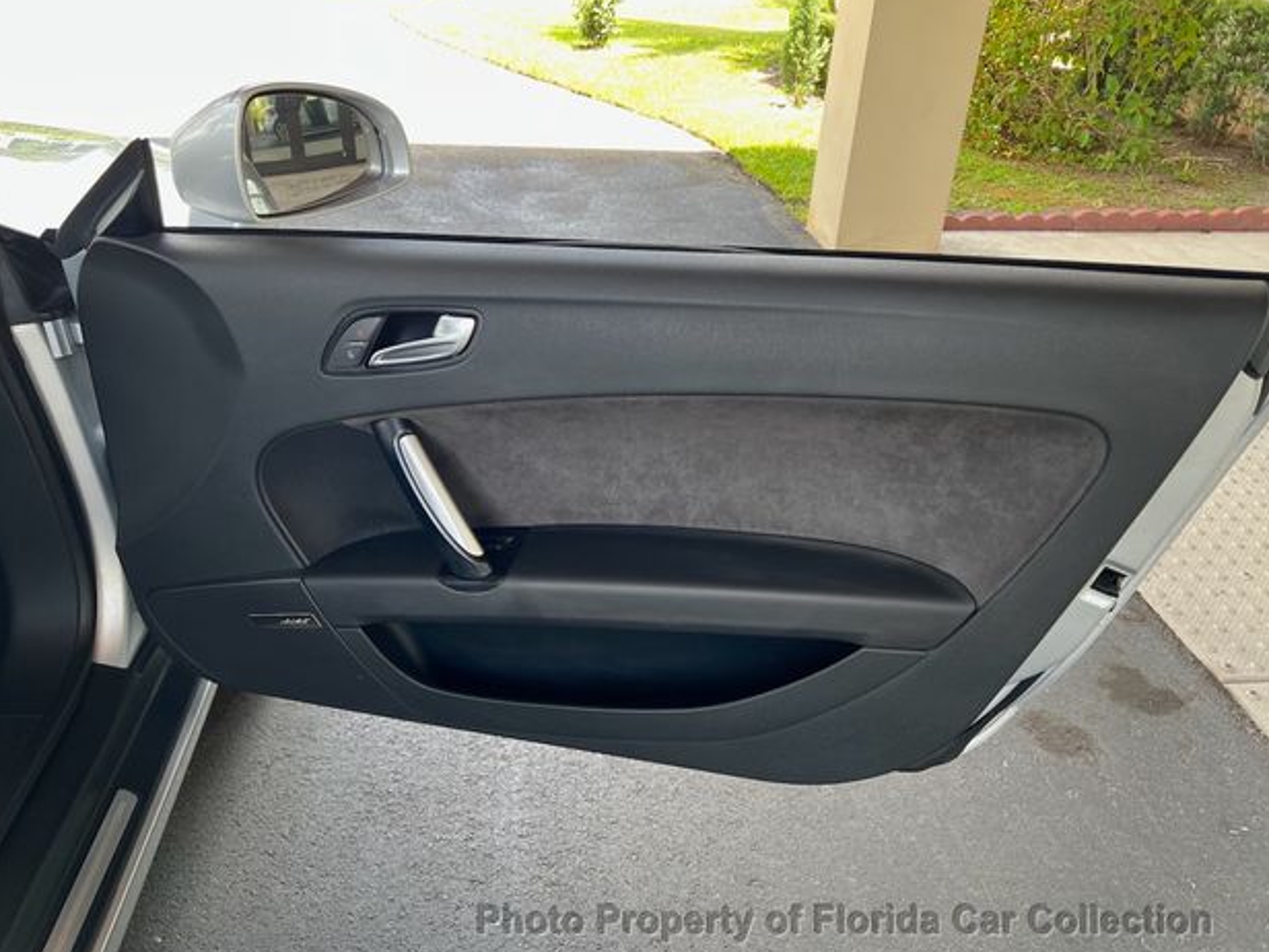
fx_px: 990
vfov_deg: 51.4
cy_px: 470
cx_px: 620
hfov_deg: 65.3
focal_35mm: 27
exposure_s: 1/121
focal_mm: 5.7
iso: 40
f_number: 1.5
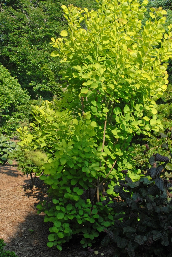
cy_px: 120
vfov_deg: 37.5
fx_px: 379
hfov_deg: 25.6
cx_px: 102
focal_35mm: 53
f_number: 9
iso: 400
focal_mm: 28
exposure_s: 1/320
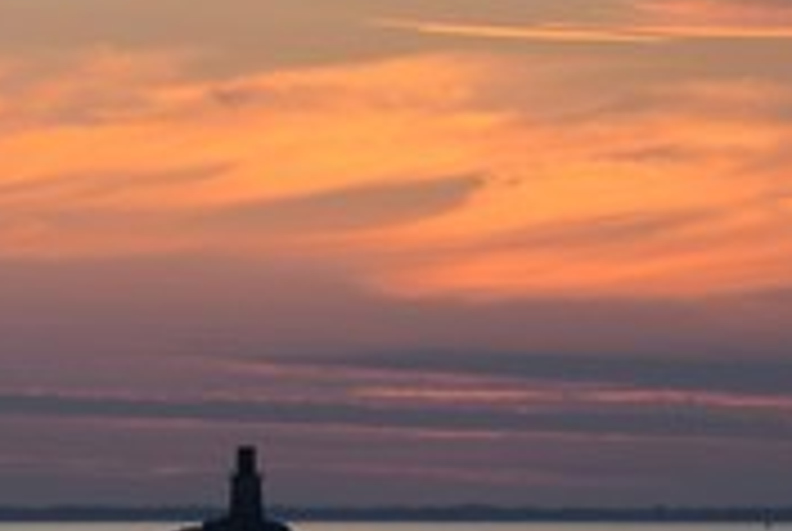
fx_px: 10490
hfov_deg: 4.3
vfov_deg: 2.9
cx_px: 356
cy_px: 270
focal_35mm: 476
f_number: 8
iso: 400
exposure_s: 1/200
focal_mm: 200
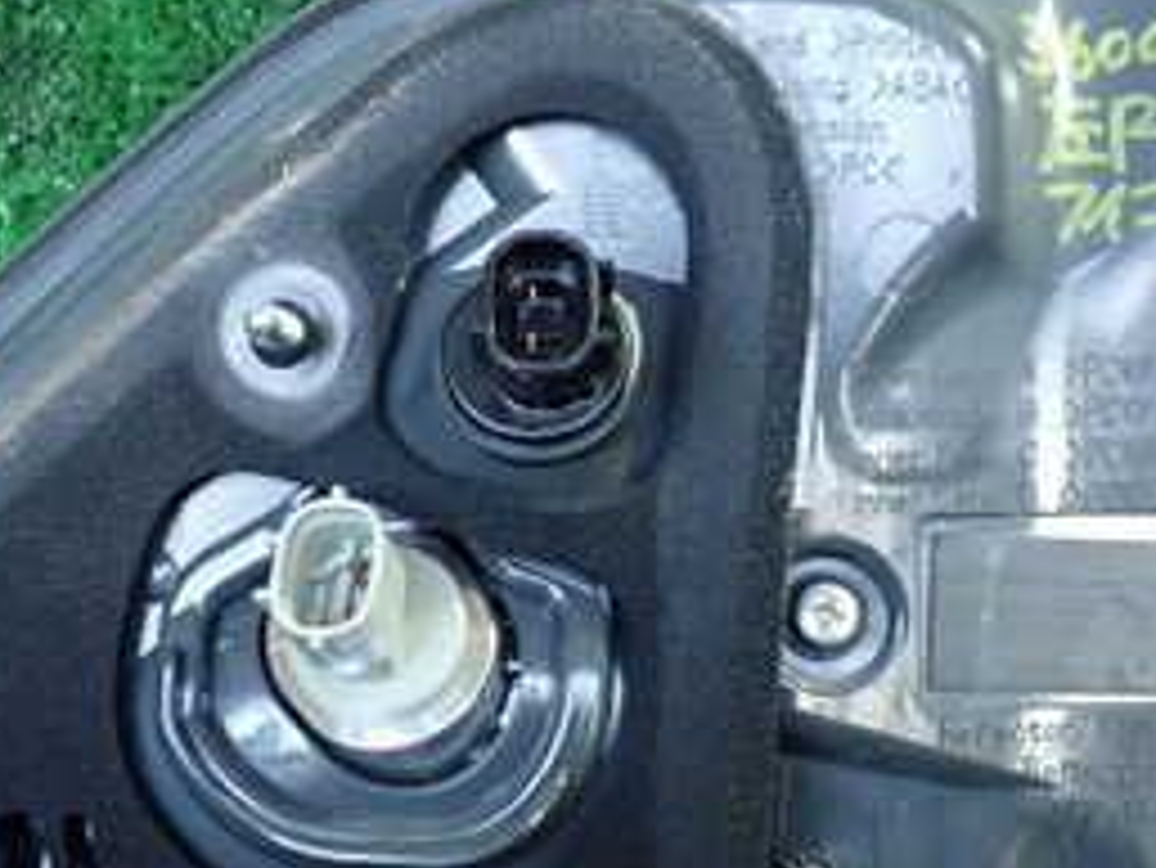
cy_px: 445
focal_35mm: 70
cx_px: 423
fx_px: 2339
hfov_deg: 27.7
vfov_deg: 21.0
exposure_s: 1/25
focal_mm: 5.4
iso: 800
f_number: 2.3
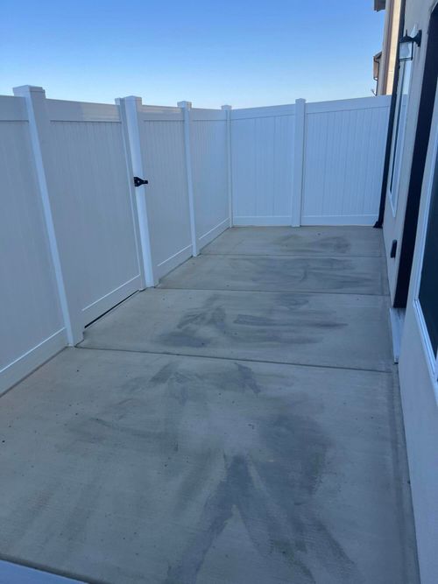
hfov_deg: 53.0
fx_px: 439
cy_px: 292
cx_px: 219
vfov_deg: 67.3
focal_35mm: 26
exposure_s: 1/1468
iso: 50
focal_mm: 5.7
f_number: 1.5
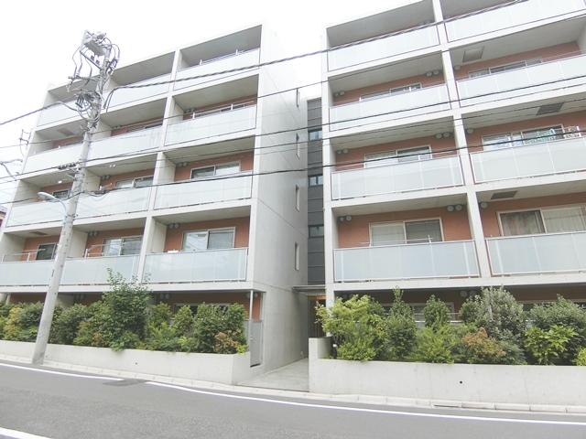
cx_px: 293
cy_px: 220
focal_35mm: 19
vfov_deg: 68.7
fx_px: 322
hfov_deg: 84.7
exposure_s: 1/640
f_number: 2.7
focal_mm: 4.06
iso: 80
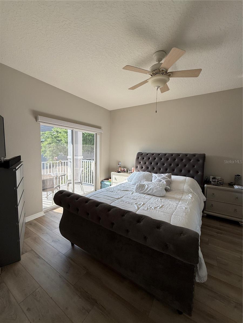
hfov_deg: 85.7
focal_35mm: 14
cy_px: 162
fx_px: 131
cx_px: 122
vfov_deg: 102.1
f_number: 2.2
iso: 100
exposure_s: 1/99
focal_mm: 2.22
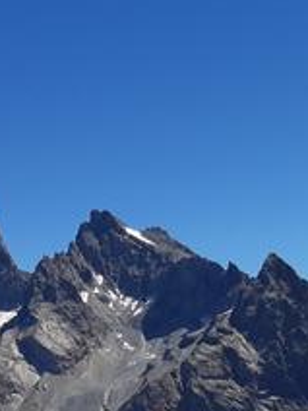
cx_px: 165
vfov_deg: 18.3
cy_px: 574
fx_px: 1163
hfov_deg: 15.1
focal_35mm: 98
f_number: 1.7
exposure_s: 1/2890
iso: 40
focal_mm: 3.92
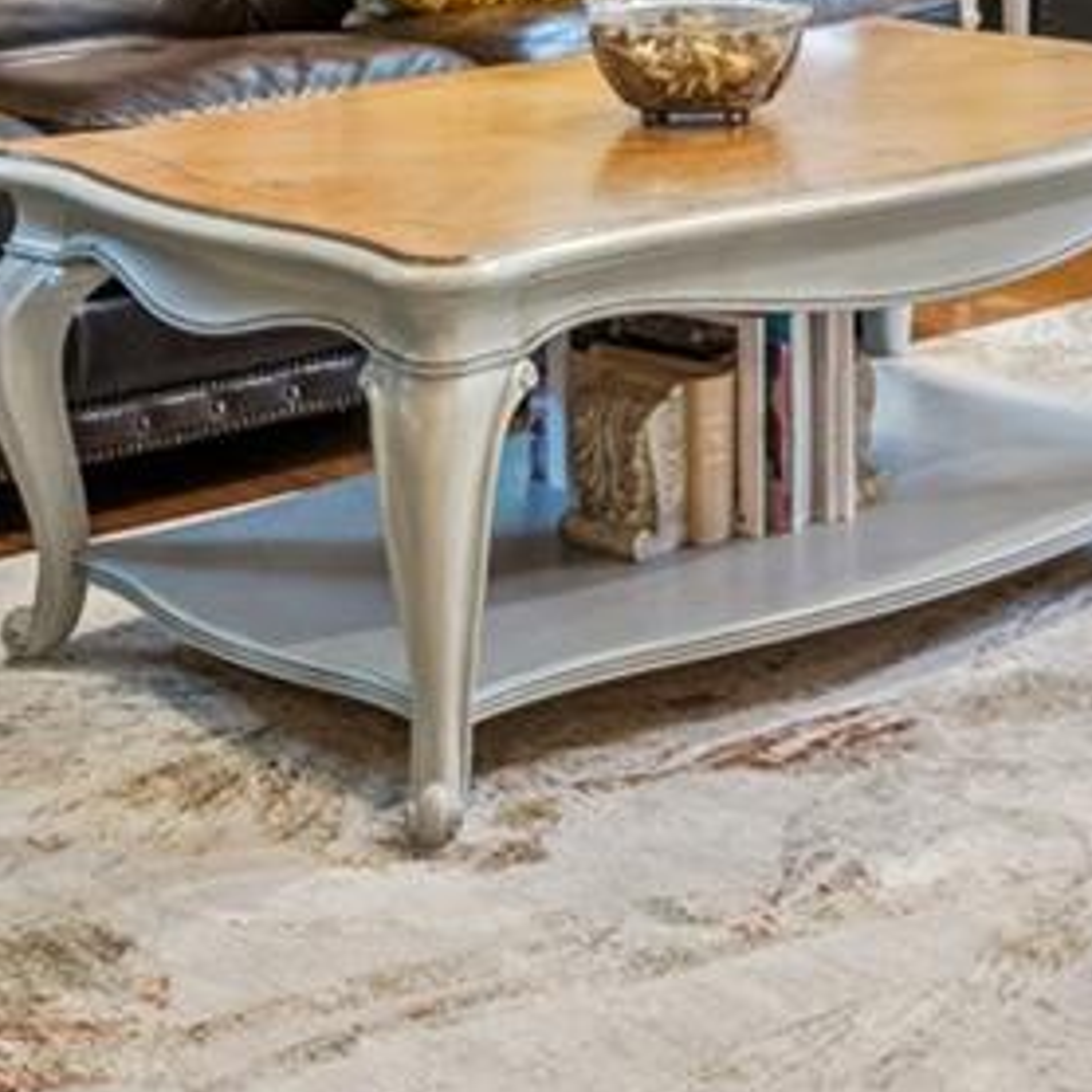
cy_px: -552
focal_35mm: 94
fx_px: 3355
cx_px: 1002
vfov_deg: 16.8
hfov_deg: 18.2
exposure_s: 1/2.5
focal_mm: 15
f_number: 14
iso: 640
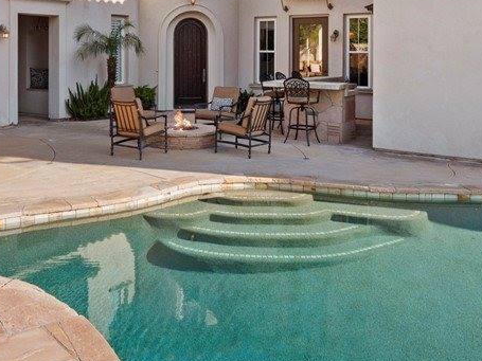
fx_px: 501
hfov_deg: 49.9
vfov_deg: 37.8
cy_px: 60
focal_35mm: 36
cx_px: 141
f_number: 8
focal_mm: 8
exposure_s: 1/80
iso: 200
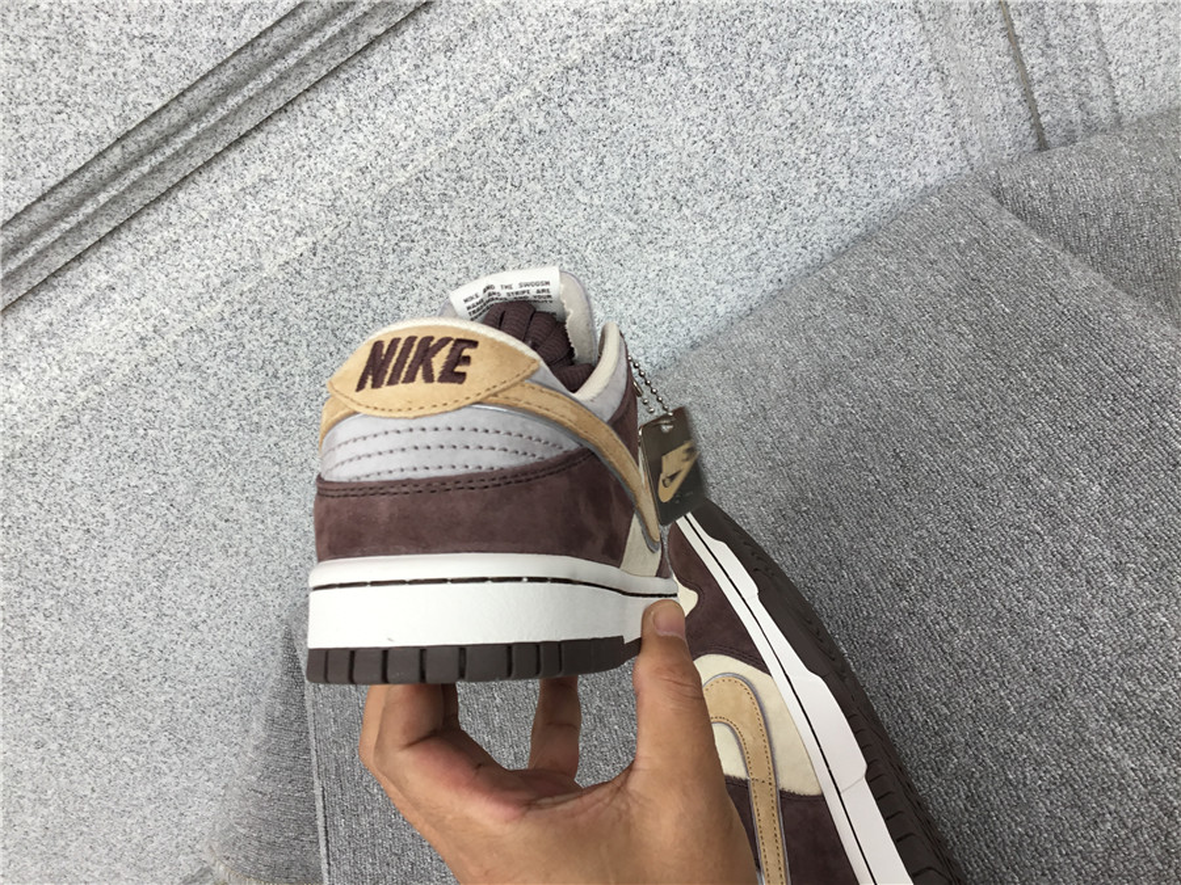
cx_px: 590
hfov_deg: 58.4
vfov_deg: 45.4
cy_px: 442
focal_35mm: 31
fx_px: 1058
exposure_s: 1/101
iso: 25
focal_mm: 3.3
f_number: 2.4
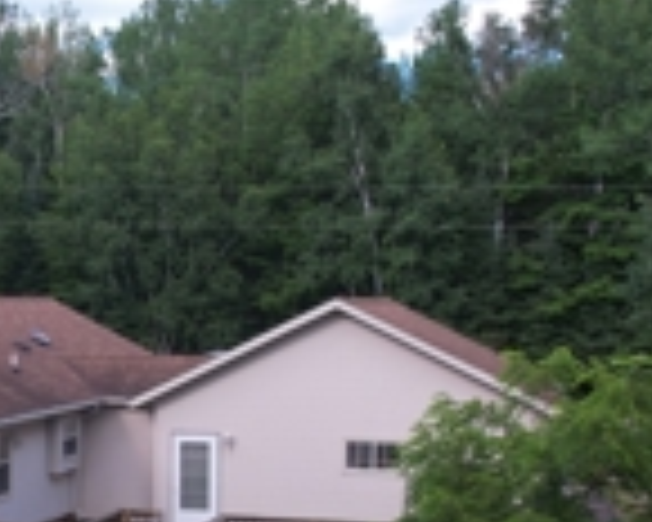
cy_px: 454
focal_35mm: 64
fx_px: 1235
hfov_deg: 27.7
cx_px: -9
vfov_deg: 23.3
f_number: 2.8
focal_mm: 8.38
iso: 110
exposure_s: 1/15
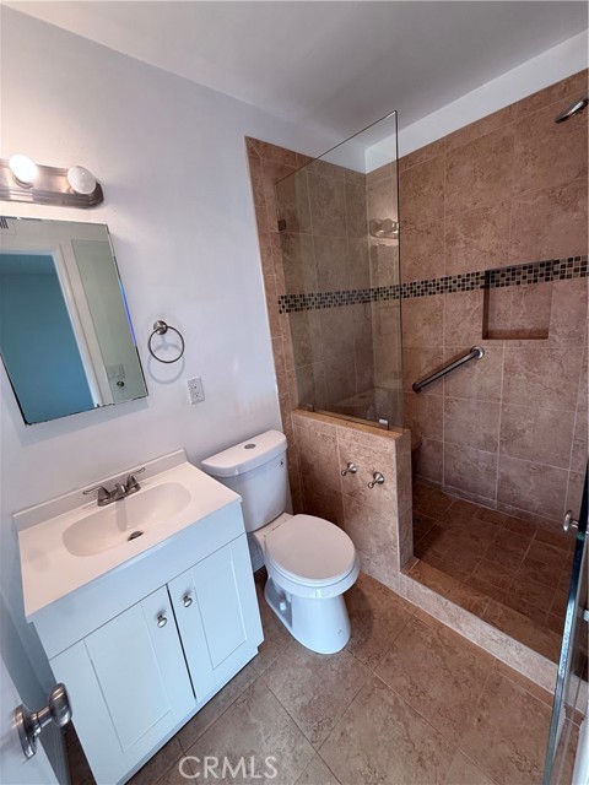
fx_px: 318
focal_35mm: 14
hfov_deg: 85.7
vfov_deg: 102.1
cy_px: 392
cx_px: 294
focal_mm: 2.22
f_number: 2.2
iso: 100
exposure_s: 1/120
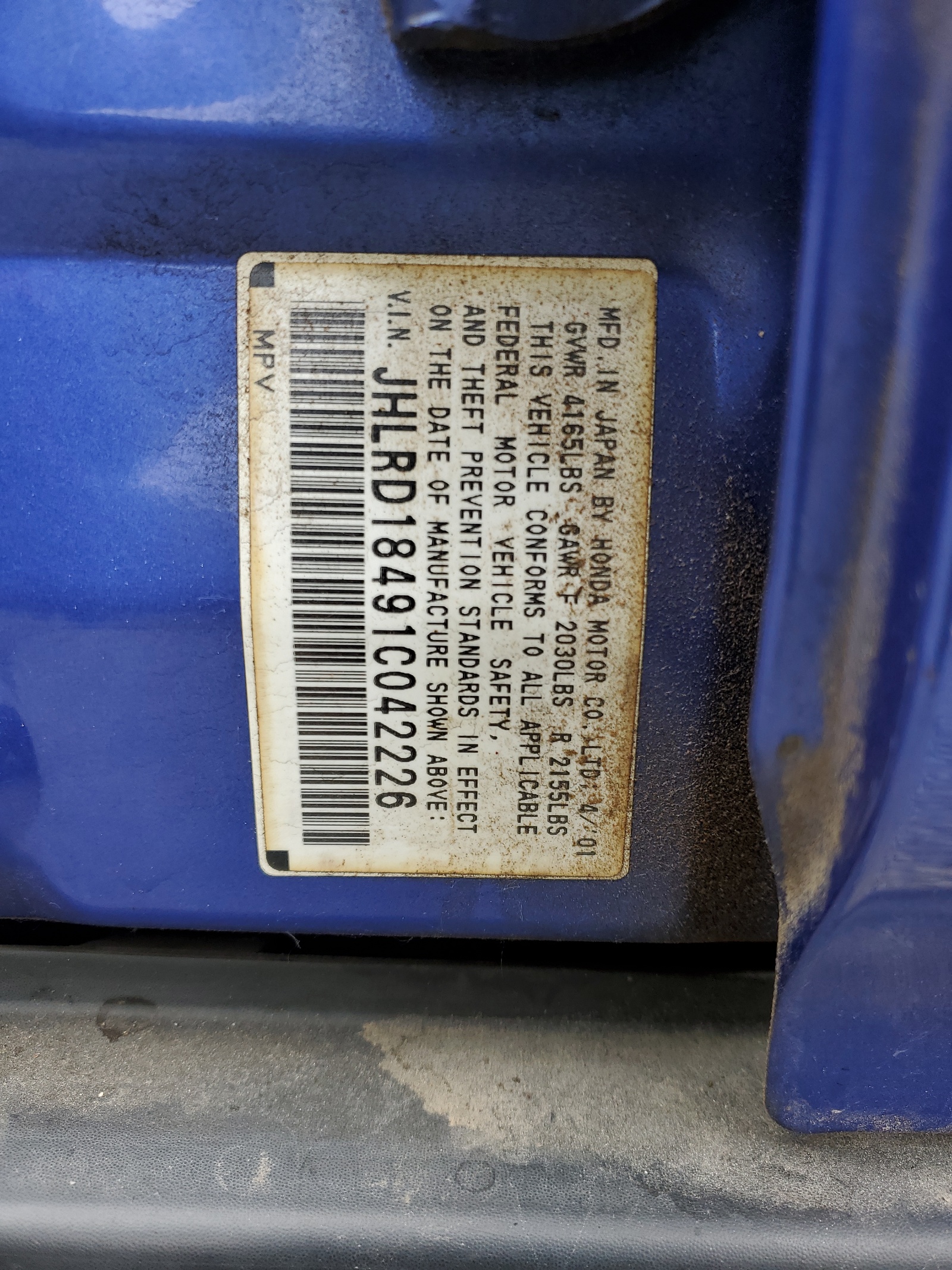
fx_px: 953
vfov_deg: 67.3
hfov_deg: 53.1
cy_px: 635
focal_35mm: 26
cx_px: 476
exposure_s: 1/233
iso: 50
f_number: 1.5
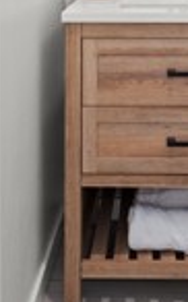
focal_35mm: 58
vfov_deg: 29.5
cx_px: 149
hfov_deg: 22.0
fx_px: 476
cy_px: -73
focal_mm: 13
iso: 500
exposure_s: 1/8
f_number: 4.5
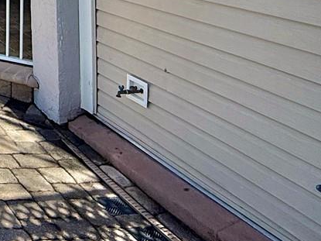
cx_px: -107
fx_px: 501
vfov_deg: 24.0
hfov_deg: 28.5
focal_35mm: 54
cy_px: -64
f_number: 2.2
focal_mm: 2.22
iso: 50
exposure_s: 1/3460
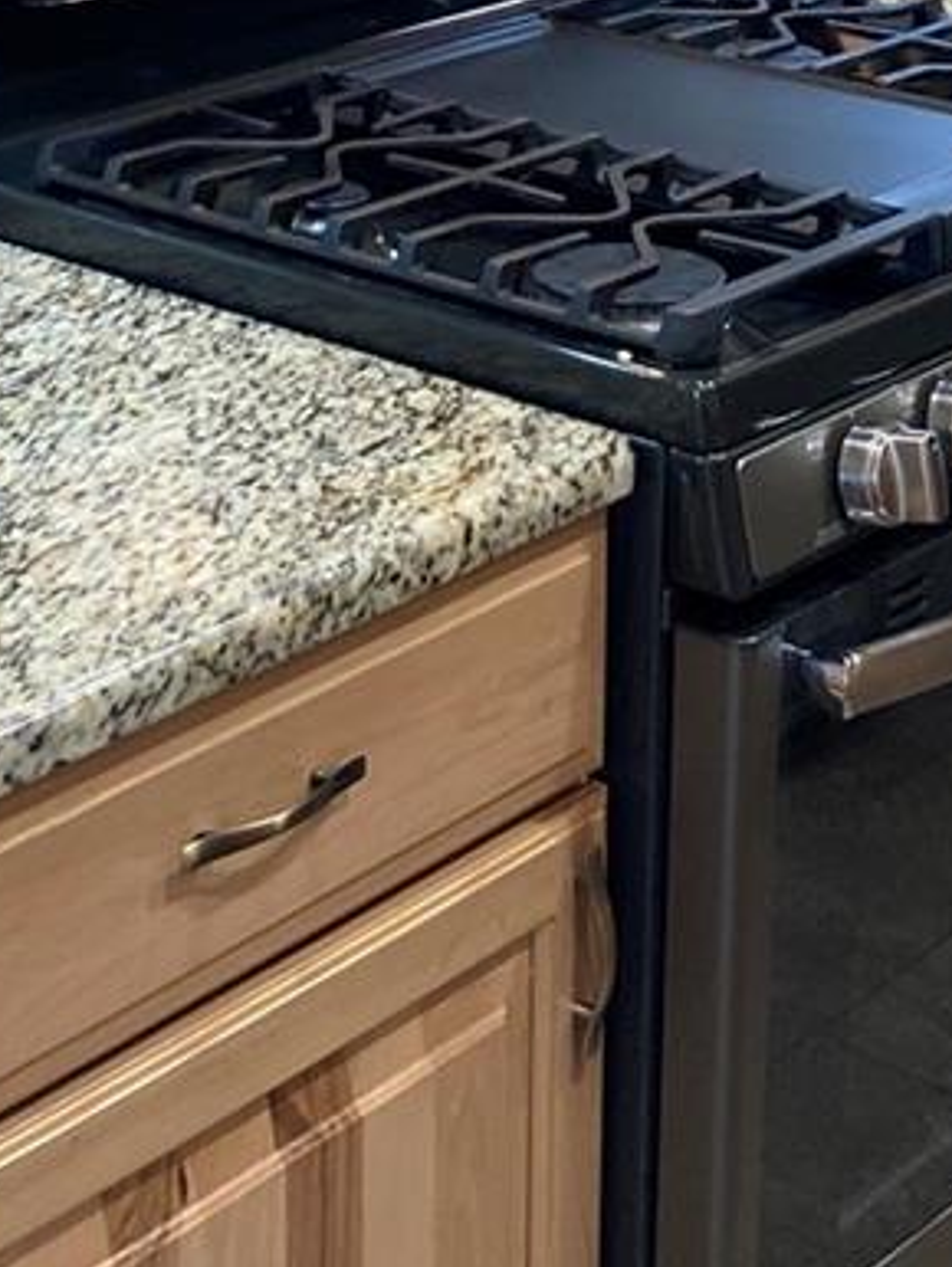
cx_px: 430
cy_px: -13
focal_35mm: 87
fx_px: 3187
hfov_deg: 17.0
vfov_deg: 21.7
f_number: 1.8
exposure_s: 1/60
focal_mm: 3.99
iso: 125
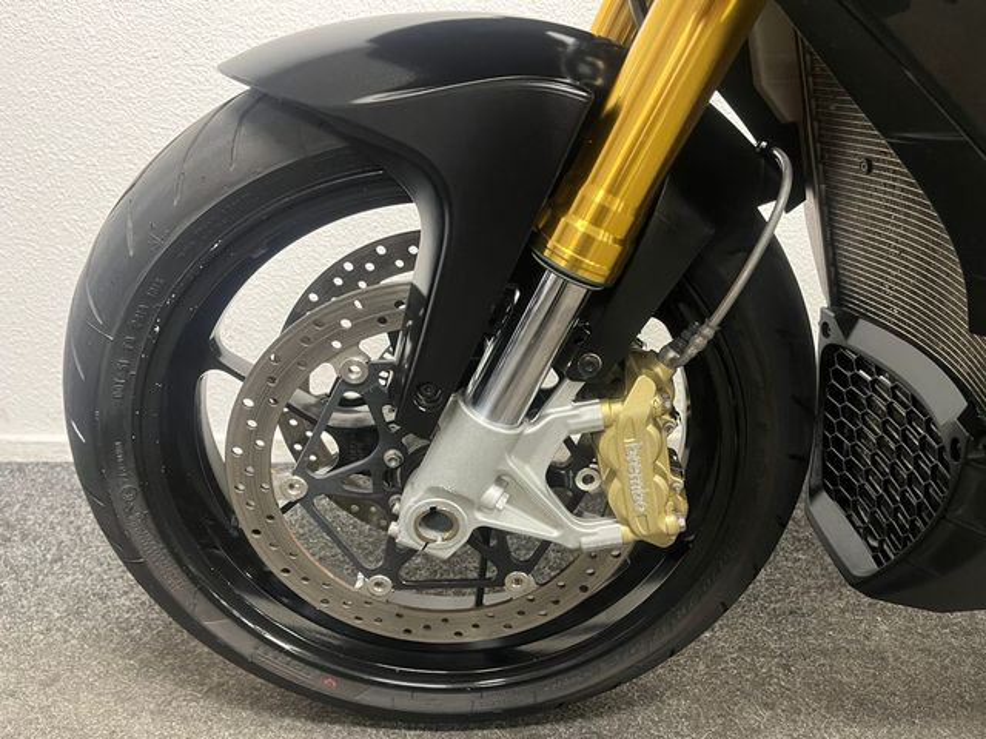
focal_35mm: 26
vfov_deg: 53.1
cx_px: 493
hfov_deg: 67.3
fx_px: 741
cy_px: 370
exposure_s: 1/33
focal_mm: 5.1
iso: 500
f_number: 1.6
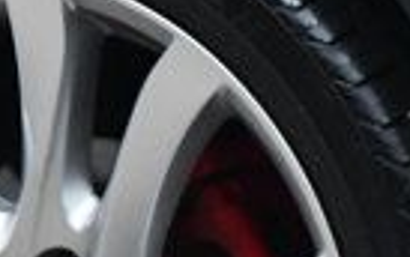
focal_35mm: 727
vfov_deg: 1.8
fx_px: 8133
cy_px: 238
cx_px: 108
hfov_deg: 2.9
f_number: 4.8
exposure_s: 1/60
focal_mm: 102
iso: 5000
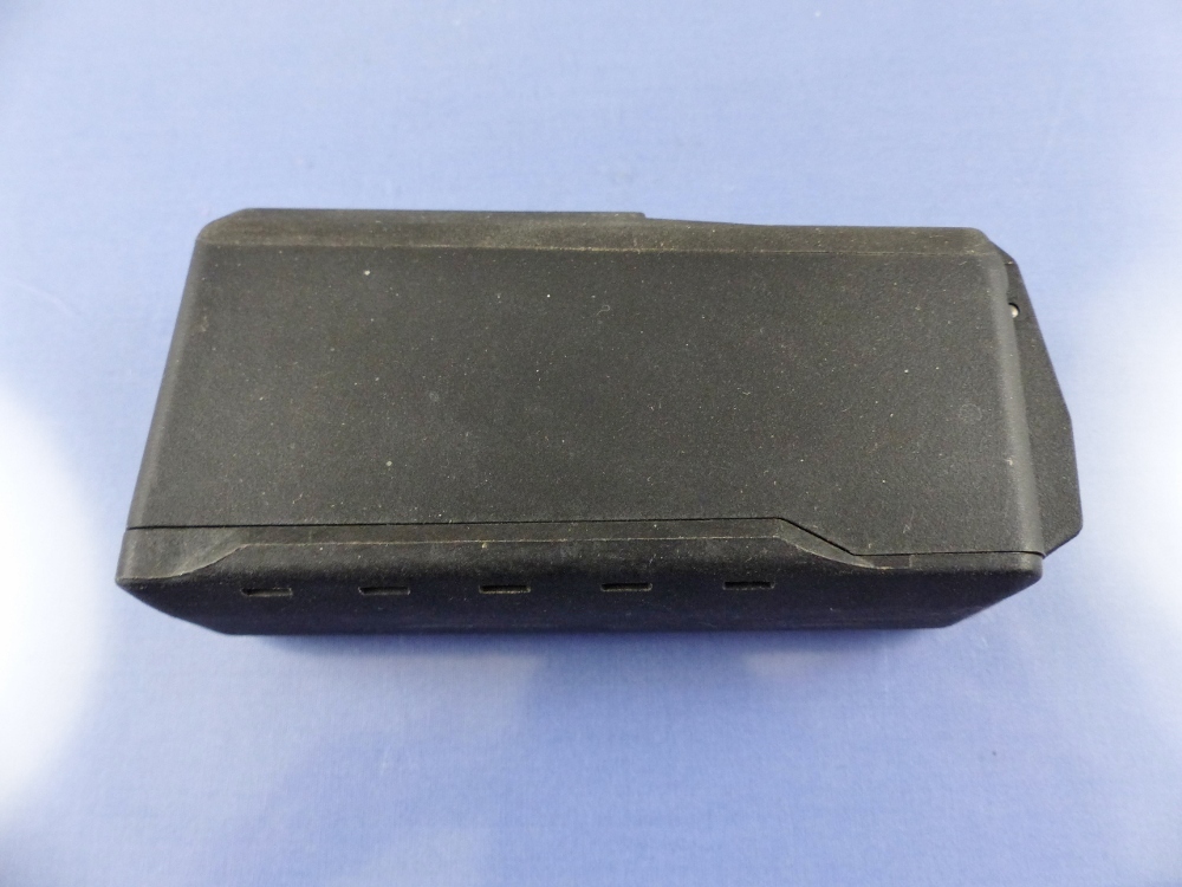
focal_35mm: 25
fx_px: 854
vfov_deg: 54.9
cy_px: 444
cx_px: 591
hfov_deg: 69.4
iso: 250
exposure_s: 1/60
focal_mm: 4.5
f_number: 2.8
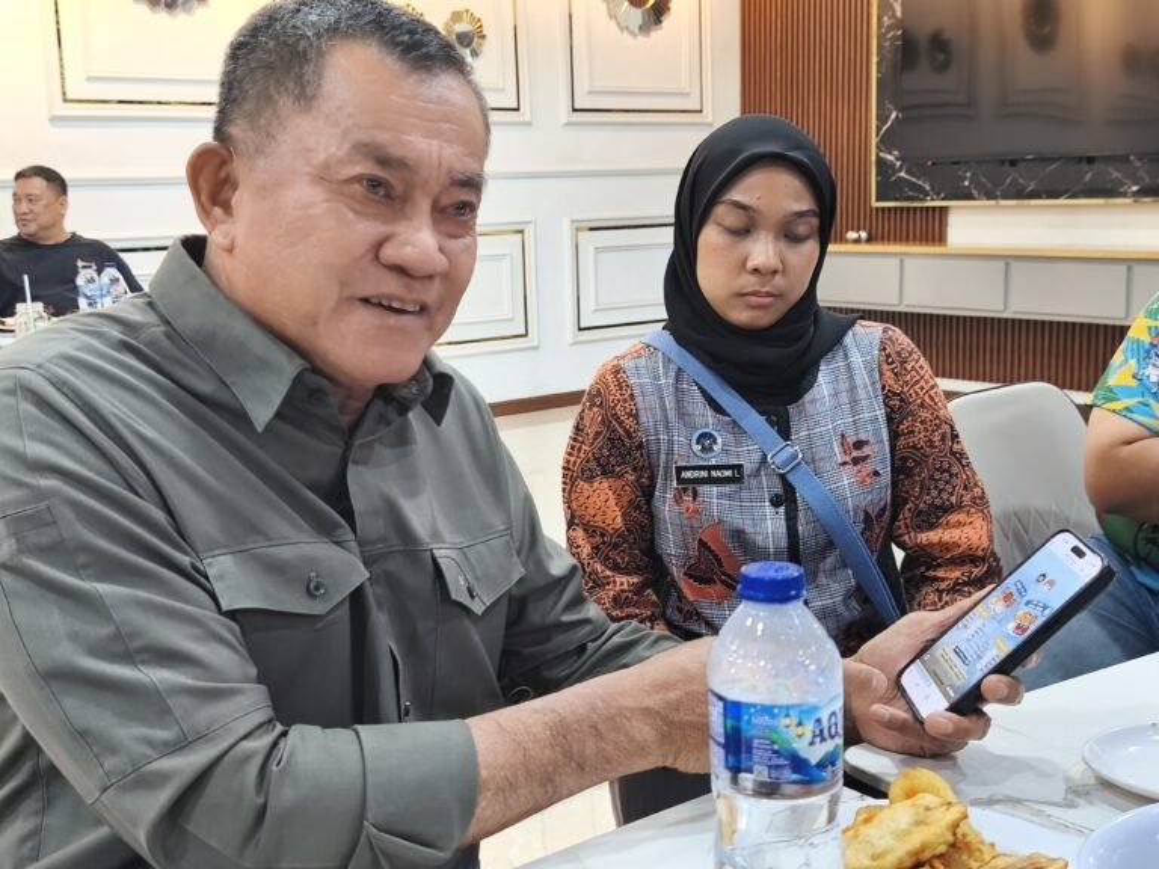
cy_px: 434
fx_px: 1306
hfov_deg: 47.9
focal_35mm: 39
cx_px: 580
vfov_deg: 36.8
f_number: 1.65
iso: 1000
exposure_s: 1/50
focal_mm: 6.18
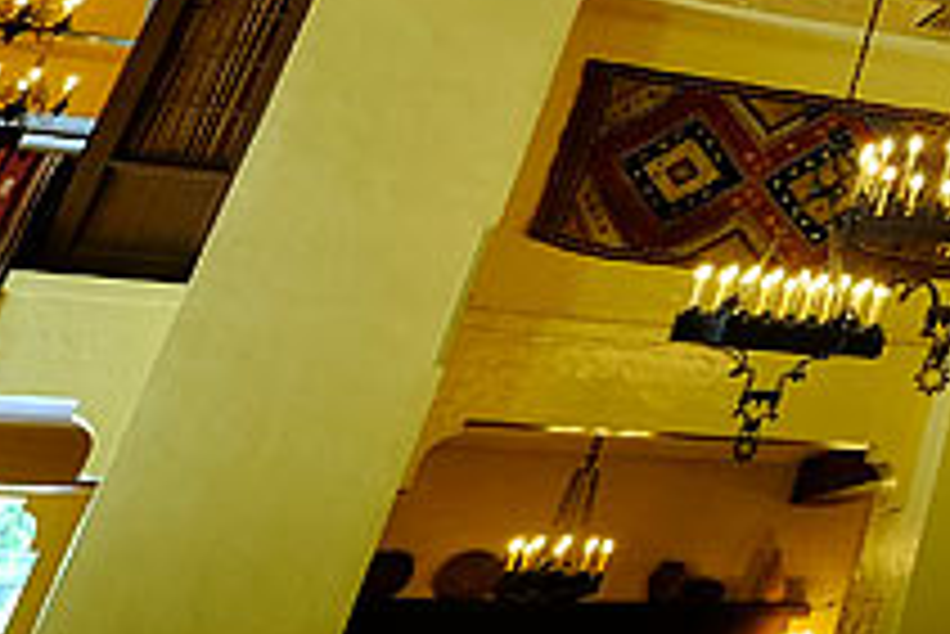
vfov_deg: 16.2
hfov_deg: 17.0
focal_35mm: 71
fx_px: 1875
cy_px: -515
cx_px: 2071
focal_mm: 10
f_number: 4
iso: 250
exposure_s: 1/8
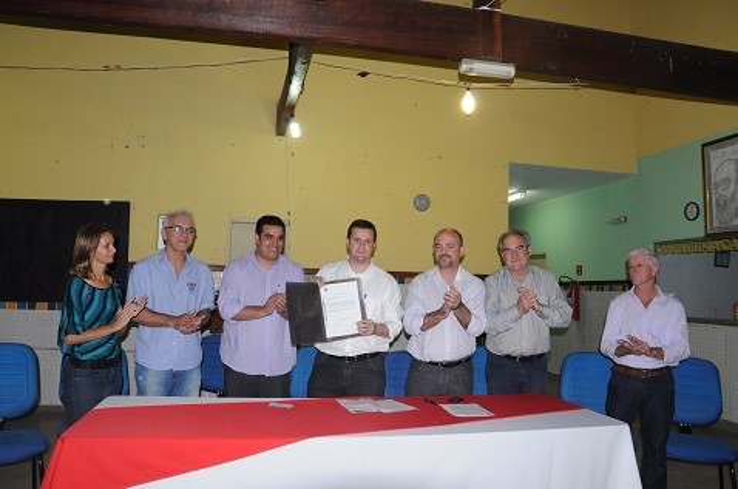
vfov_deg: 47.8
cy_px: 244
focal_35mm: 27
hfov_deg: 67.5
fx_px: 553
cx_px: 369
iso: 1000
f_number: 11
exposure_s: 1/60
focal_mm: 18
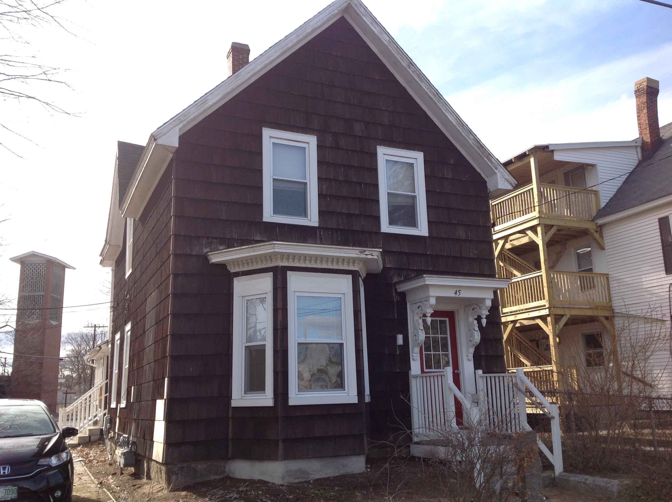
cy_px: 251
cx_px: 336
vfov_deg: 40.6
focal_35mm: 35
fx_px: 678
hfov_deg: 52.7
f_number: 2.4
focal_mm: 4.28
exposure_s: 1/657
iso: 50
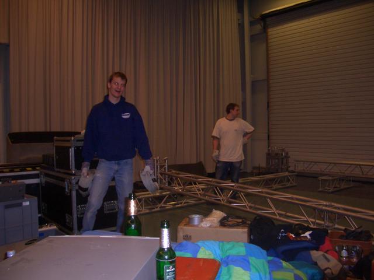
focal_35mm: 35
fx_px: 378
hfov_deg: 52.6
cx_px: 187
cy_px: 140
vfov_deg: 40.7
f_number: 2.6
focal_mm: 5.8
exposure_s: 1/60
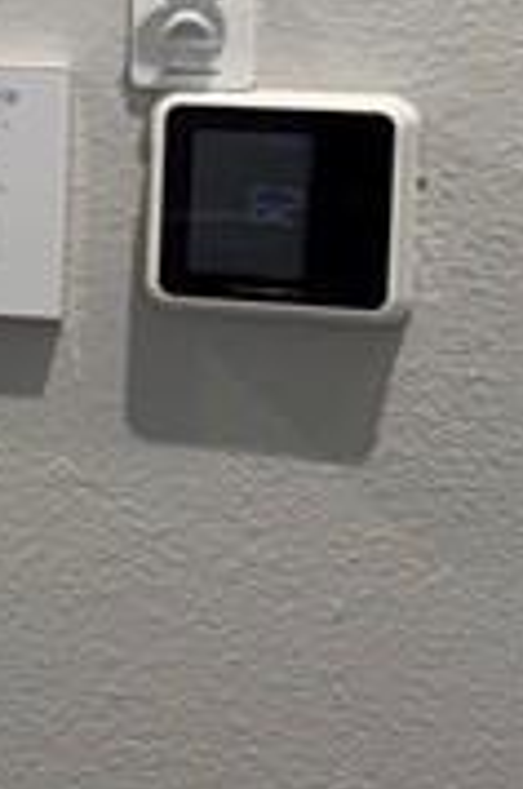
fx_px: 3150
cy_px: 27
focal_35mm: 144
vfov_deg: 14.1
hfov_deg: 6.8
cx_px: -1729
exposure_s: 1/120
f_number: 1.78
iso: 160
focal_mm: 6.76
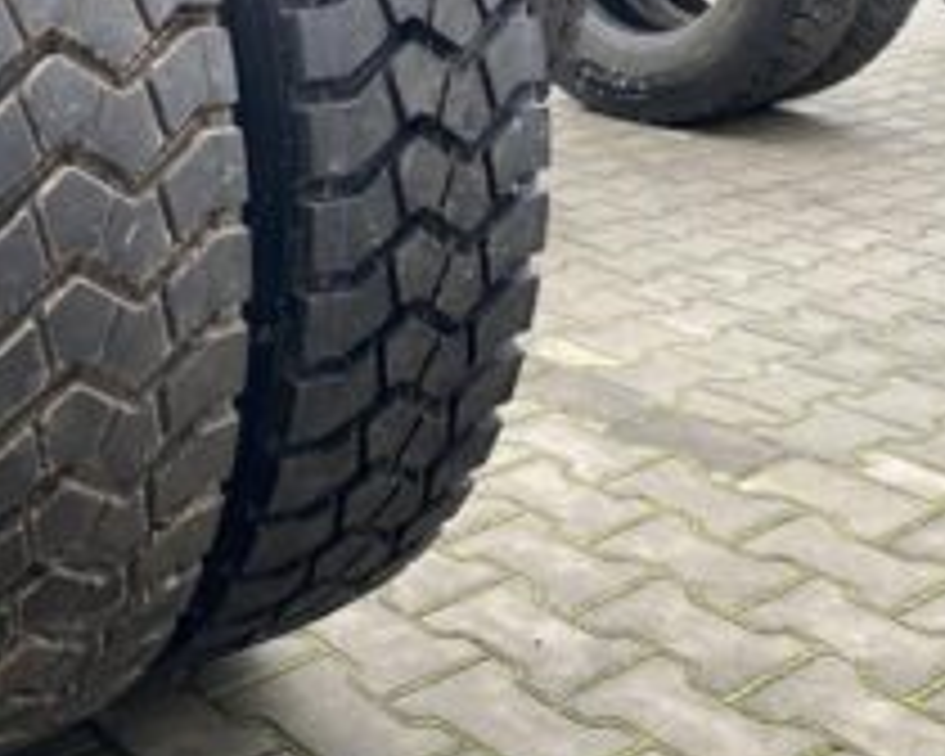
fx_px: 1454
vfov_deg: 28.7
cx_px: 166
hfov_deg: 34.7
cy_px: 178
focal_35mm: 52
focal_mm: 4.25
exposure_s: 1/121
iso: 125
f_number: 1.8
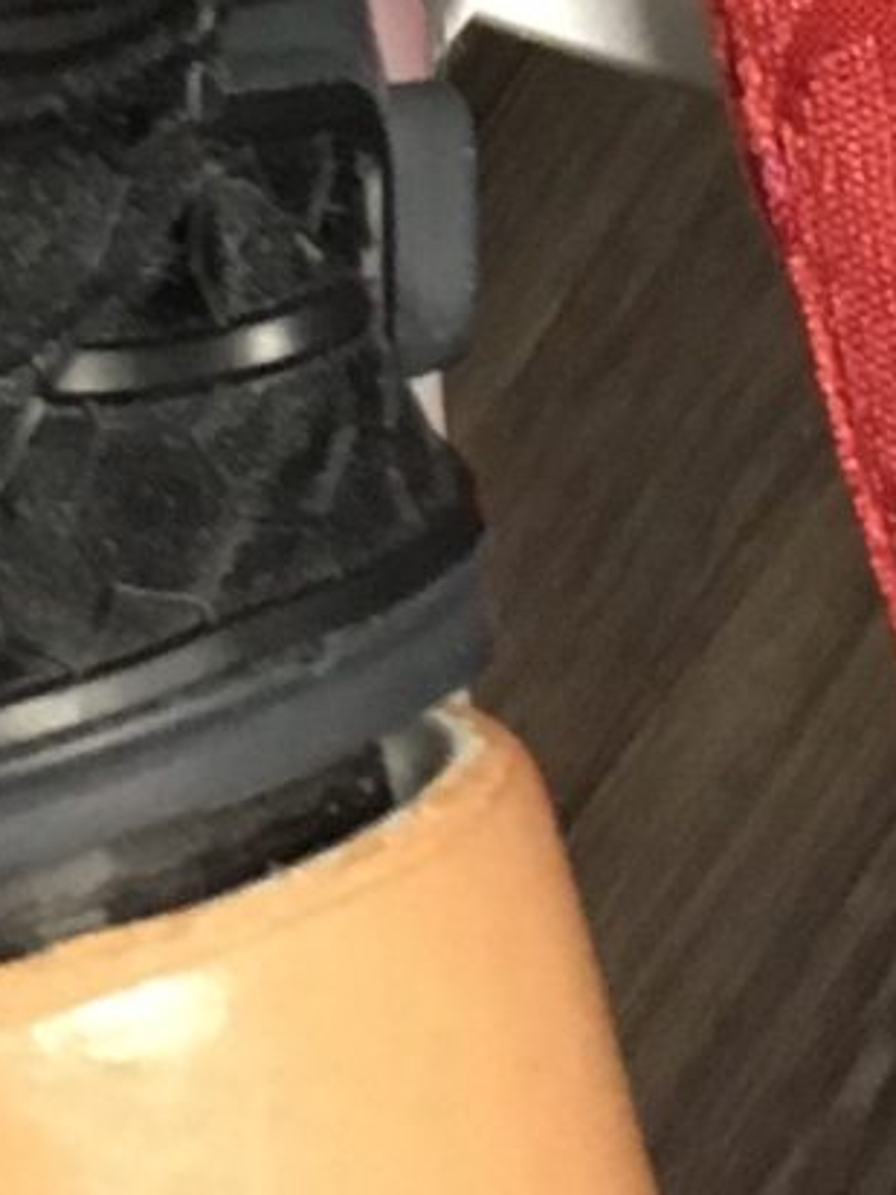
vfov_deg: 10.1
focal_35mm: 180
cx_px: 354
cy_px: -1265
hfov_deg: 8.2
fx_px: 6212
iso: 250
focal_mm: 4.15
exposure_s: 1/33
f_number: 2.2
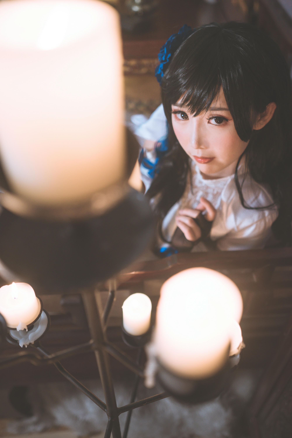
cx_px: 146
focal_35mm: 35
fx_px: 426
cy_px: 219
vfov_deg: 54.4
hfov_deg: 37.9
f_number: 2
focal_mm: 35
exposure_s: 1/50
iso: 400
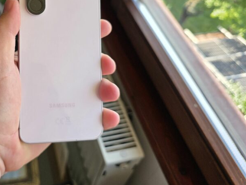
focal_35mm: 39
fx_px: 277
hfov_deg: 44.9
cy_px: 50
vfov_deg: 36.1
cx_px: 41
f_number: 1.7
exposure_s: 1/180
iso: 32
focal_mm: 6.3
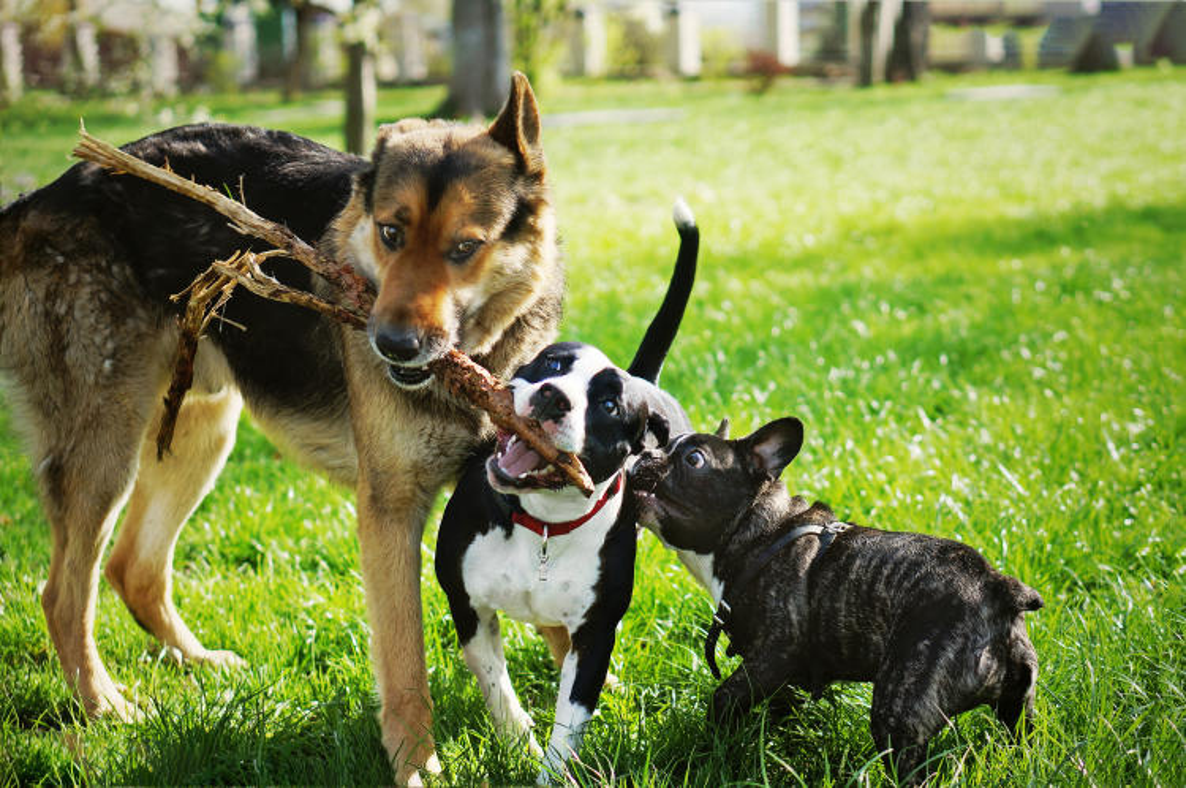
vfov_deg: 18.1
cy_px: 394
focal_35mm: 75
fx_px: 2468
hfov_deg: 27.0
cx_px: 593
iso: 100
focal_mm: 50
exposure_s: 1/800
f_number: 2.5
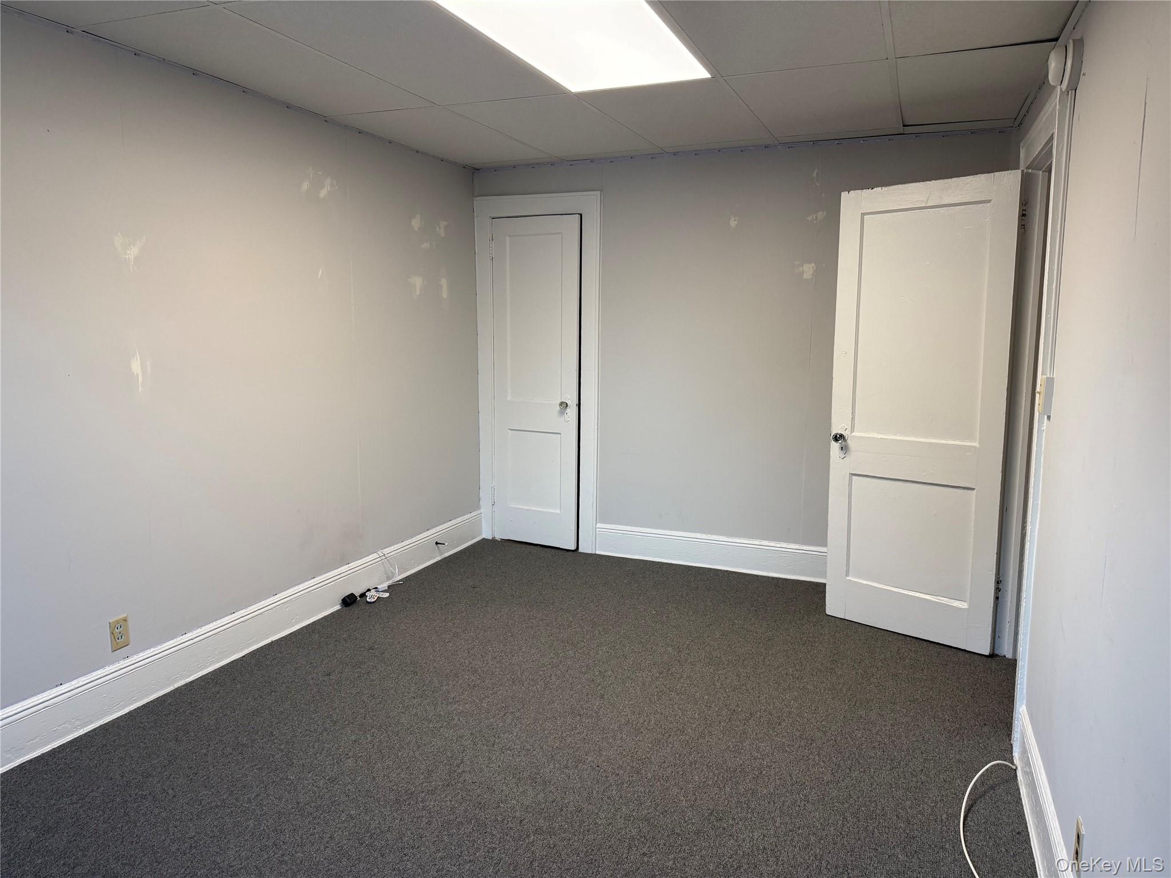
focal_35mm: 24
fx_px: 812
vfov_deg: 56.8
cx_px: 586
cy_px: 439
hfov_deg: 71.6
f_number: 1.78
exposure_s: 1/120
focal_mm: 6.76
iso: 200
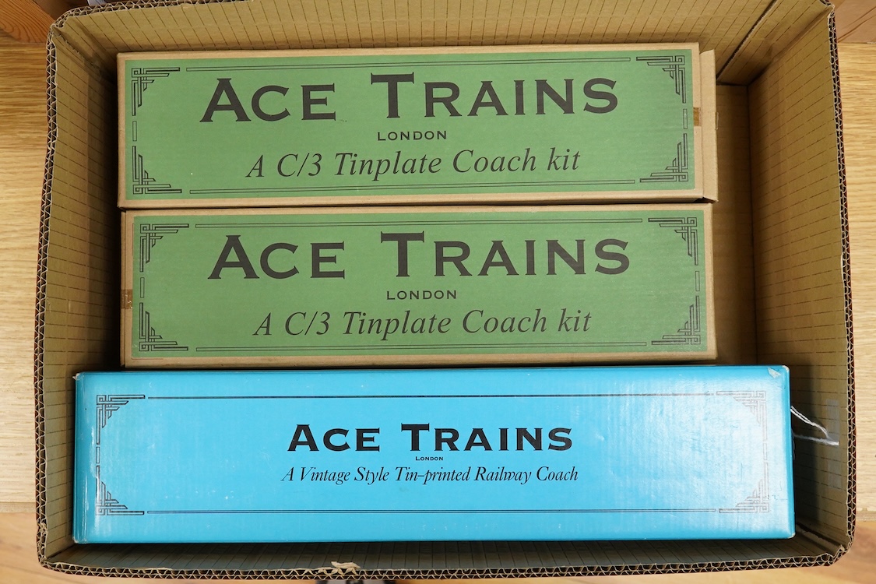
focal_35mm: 45
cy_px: 292
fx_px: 1095
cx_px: 438
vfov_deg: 29.9
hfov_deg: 43.6
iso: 2500
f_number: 13
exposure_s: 1/80
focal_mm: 30
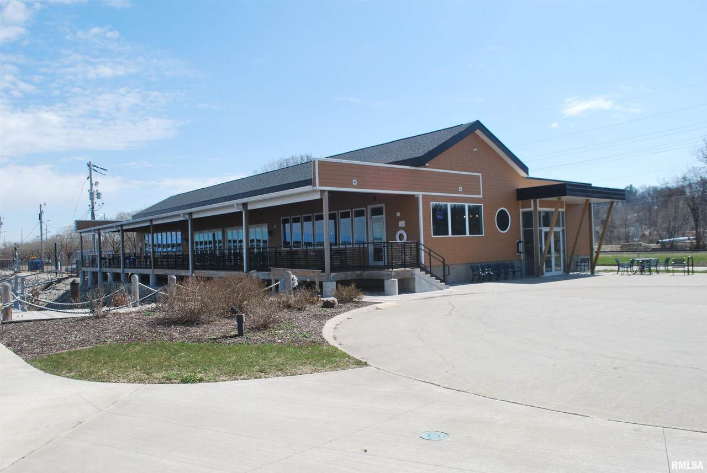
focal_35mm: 27
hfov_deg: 67.3
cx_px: 354
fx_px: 531
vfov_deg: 48.1
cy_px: 236
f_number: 8
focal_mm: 18
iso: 100
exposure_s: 1/250
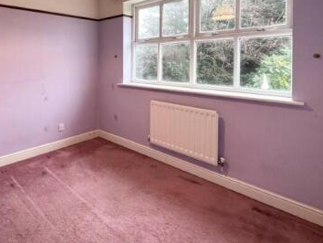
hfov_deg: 69.0
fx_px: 215
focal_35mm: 23
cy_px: 63
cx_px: 80
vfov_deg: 56.3
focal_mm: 2.22
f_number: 2.2
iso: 200
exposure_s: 1/100
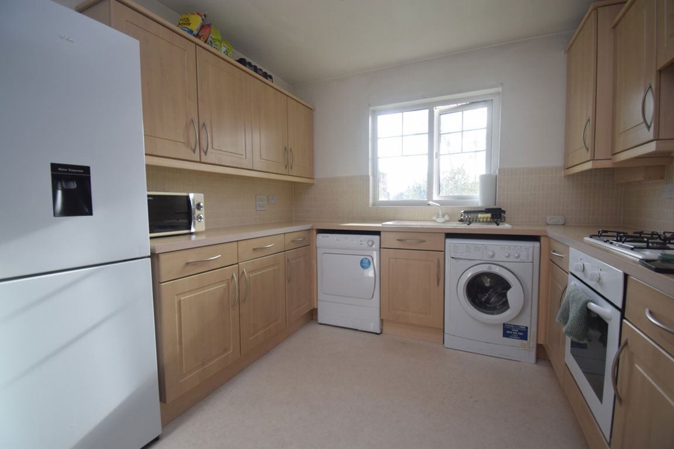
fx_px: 281
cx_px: 337
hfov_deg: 100.4
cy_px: 224
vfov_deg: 77.4
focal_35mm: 15
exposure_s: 1/125
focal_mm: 10
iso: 400
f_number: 5.6
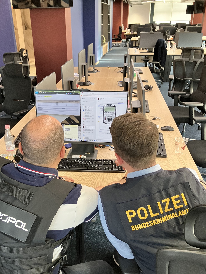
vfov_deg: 55.2
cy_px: 155
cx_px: 88
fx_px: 262
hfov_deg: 42.8
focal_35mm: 33
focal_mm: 3.99
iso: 100
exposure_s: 1/50
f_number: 1.8
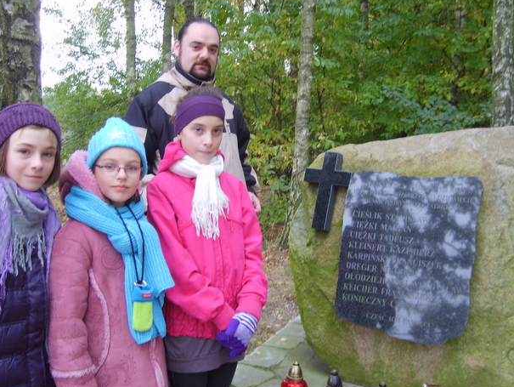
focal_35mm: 37
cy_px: 187
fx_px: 550
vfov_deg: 38.7
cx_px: 243
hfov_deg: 50.1
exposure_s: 1/30
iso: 69
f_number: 2.8
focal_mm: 5.8
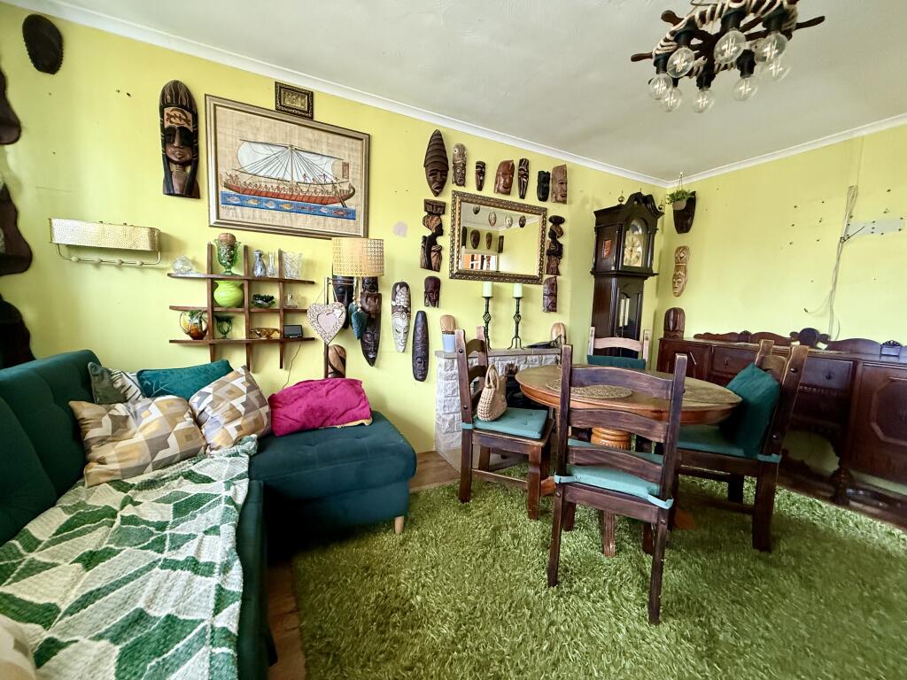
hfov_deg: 102.1
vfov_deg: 85.7
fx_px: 367
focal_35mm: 14
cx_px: 454
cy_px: 340
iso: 500
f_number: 2.2
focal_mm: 2.22
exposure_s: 1/60
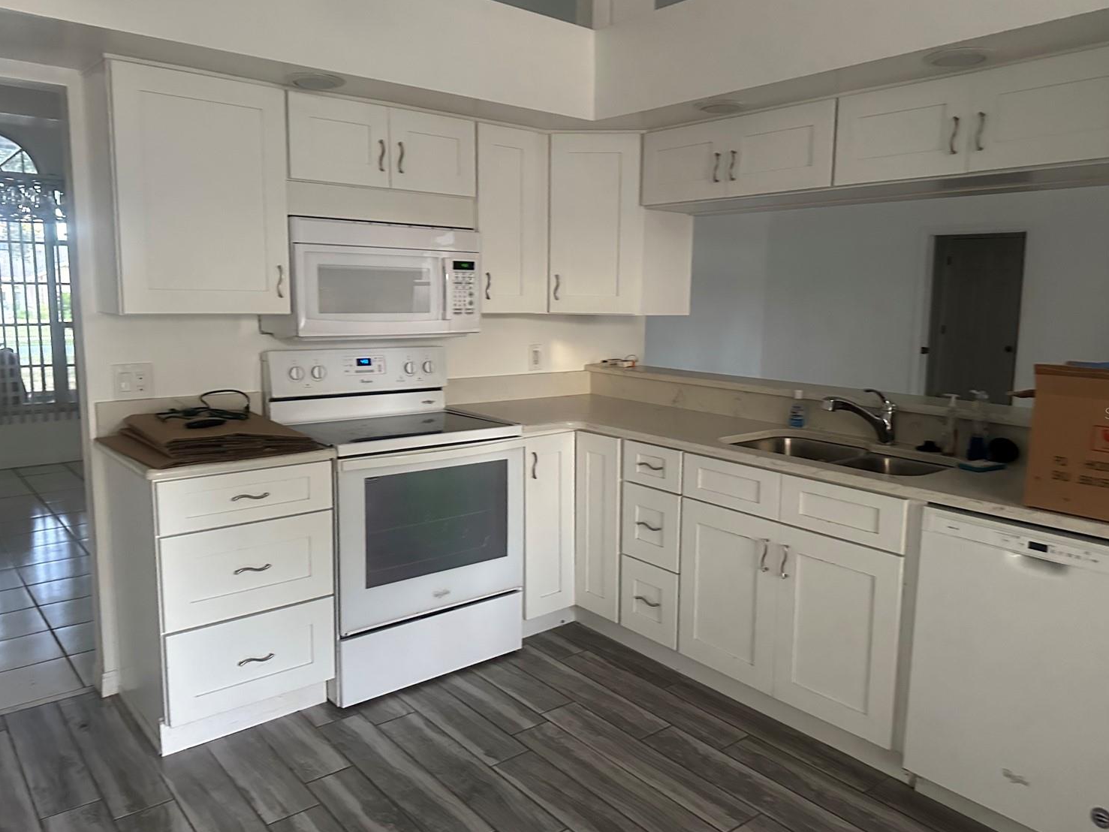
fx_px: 833
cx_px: 575
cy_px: 413
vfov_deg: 53.1
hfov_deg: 67.3
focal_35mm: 26
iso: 640
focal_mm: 6.86
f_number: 1.78
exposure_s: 1/60
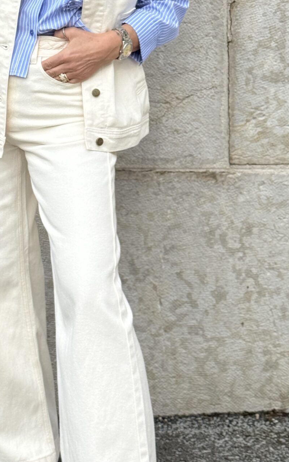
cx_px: 8
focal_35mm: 102
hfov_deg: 12.7
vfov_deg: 20.3
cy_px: 148
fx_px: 1286
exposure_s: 1/2415
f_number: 1.78
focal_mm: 6.76
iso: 64
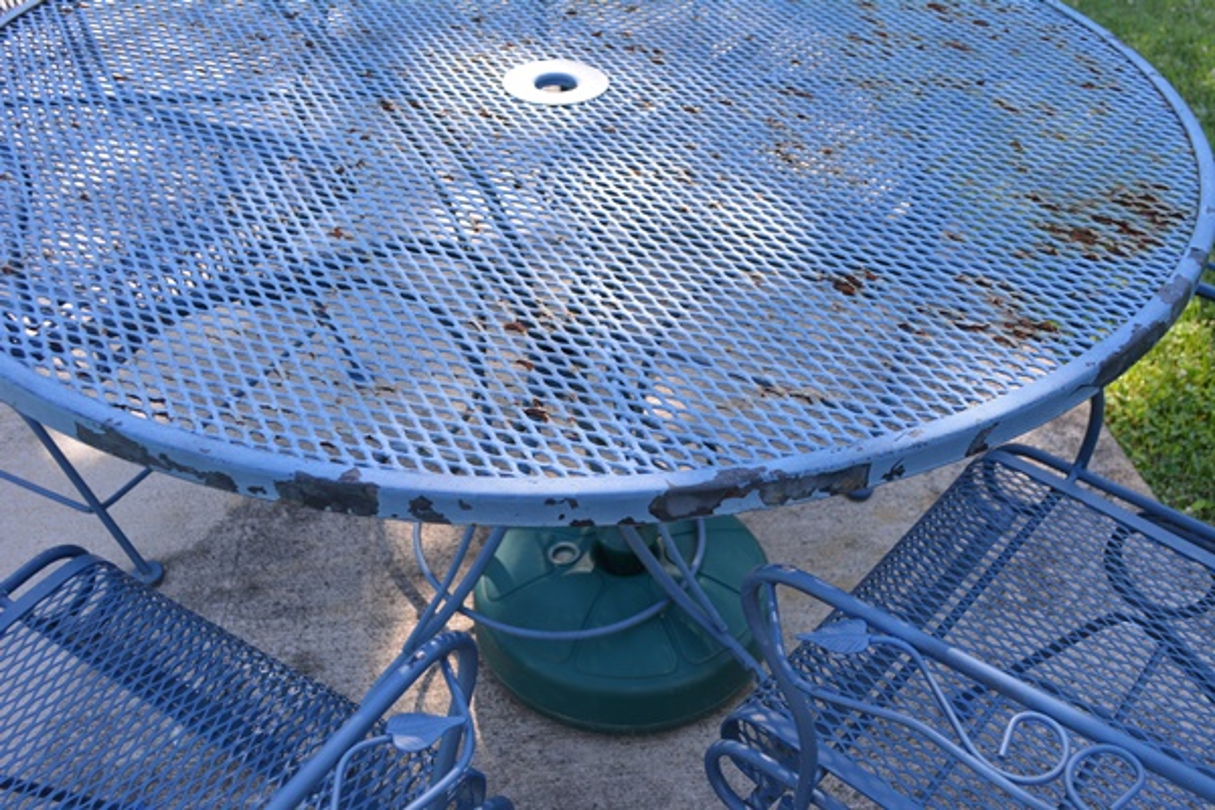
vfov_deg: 34.2
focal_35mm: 39
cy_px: 405
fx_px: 1316
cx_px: 608
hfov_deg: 49.6
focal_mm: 26
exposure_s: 1/125
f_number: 5.6
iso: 280
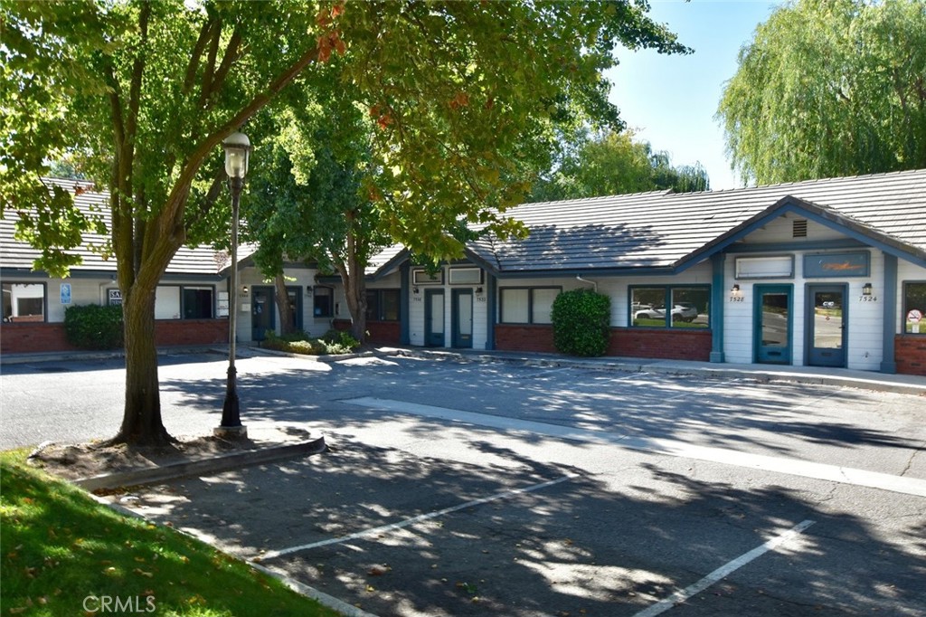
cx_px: 463
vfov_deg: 43.6
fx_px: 771
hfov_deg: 61.9
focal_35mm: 30
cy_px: 308
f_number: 10
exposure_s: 1/200
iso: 400
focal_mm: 20
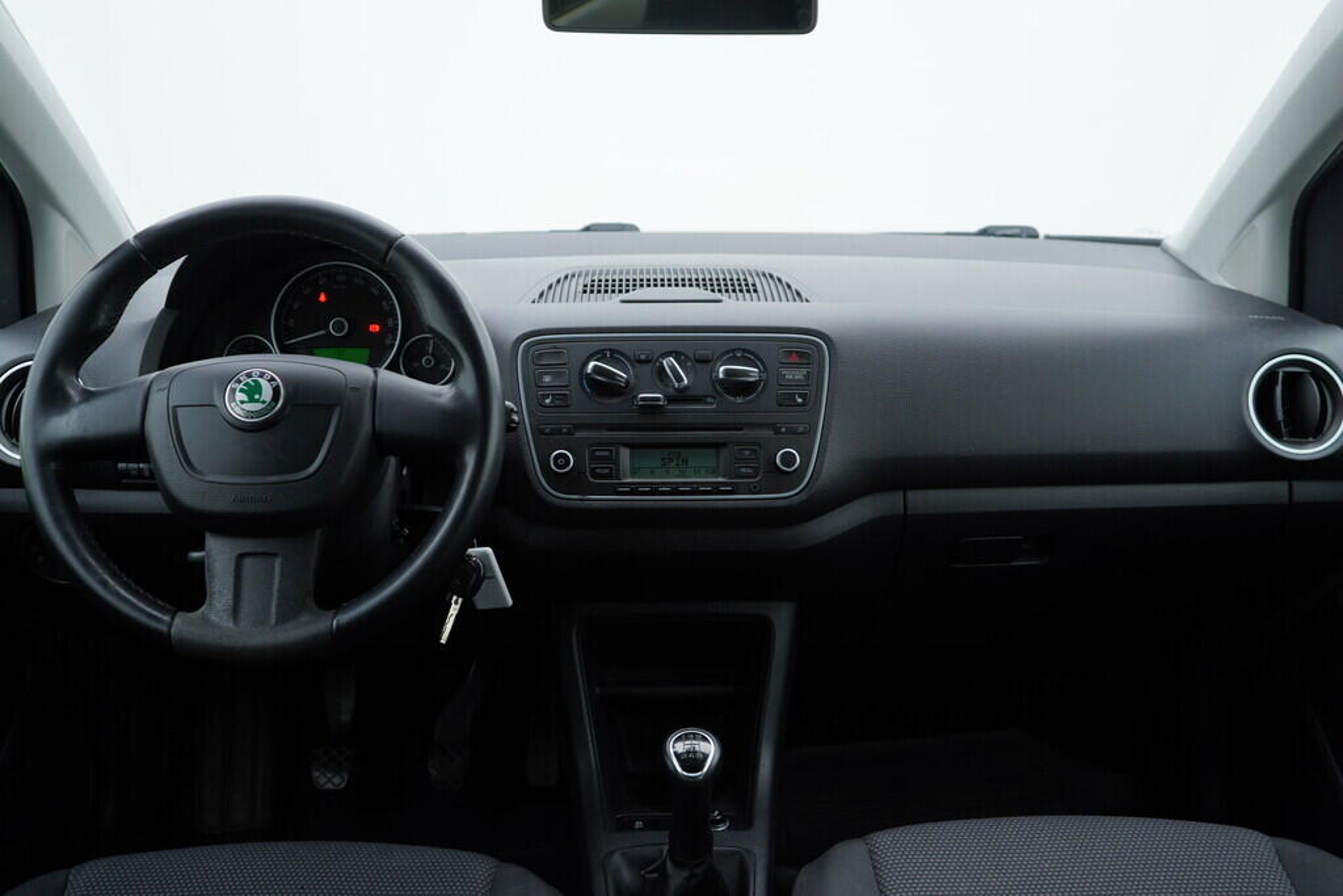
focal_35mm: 36
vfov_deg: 36.9
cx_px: 672
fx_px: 1343
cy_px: 448
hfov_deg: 53.1
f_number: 3.2
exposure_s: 1/50
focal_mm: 24
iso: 125
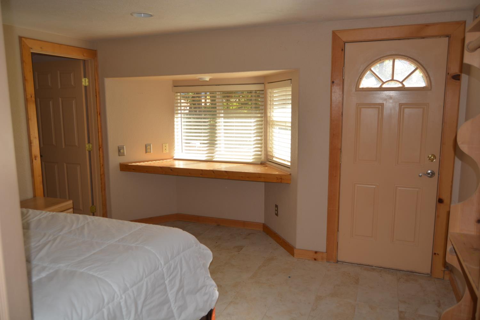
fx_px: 360
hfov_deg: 67.4
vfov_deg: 47.9
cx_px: 240
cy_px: 160
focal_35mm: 27
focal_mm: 18
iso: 200
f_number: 3.5
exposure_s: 1/160
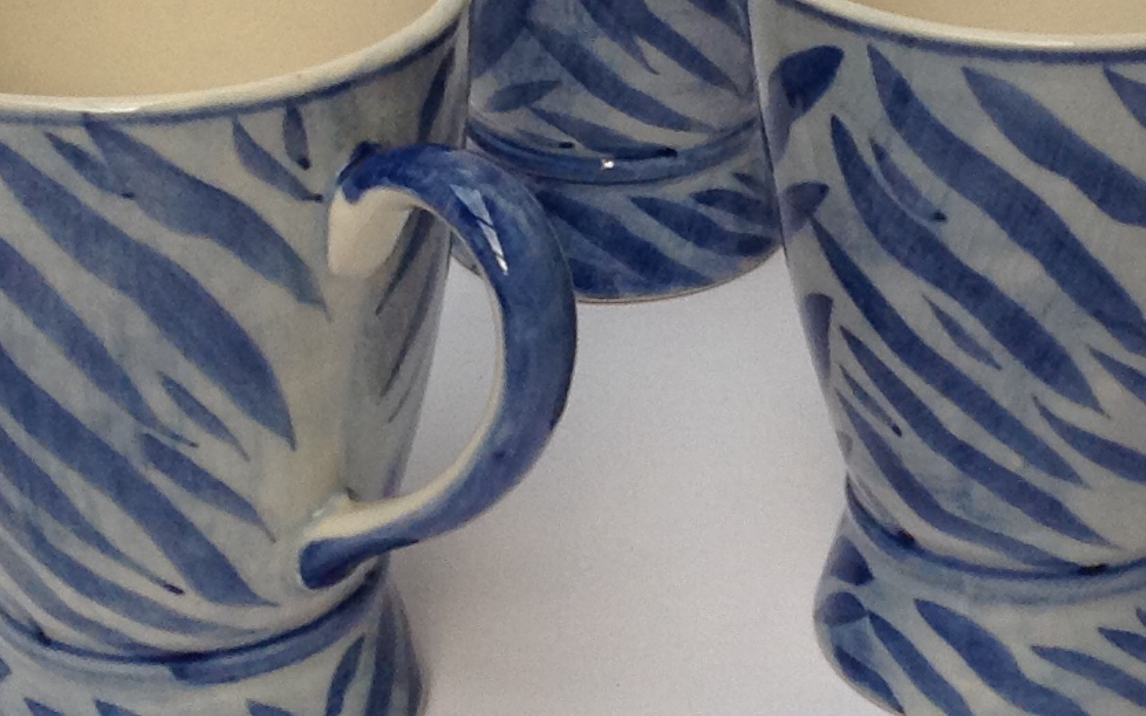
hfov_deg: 18.0
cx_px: 817
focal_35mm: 115
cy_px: 143
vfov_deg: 11.3
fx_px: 3592
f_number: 2.4
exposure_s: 1/15
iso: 100
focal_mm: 4.28
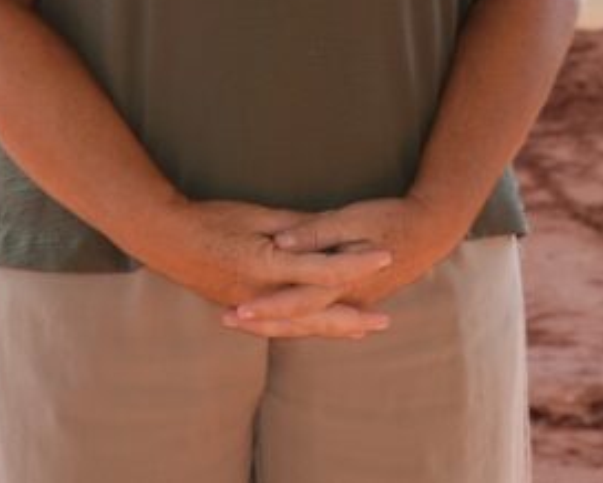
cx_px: 574
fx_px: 6626
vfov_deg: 4.2
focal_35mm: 371
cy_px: -269
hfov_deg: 5.2
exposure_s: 1/125
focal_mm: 70
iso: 250
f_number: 5.6
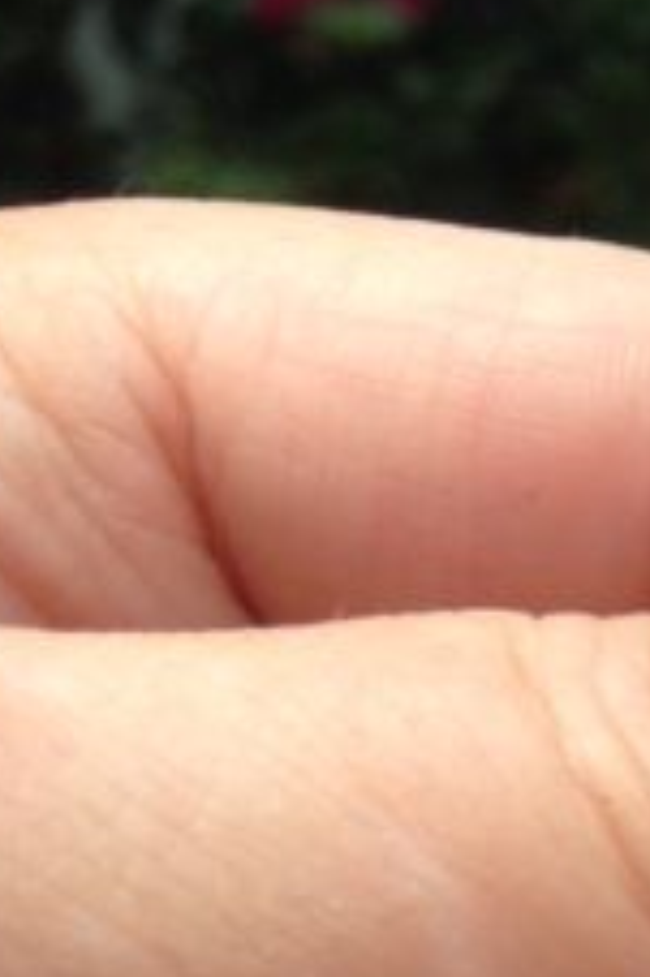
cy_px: 1928
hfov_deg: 8.1
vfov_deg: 11.9
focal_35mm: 155
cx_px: 1588
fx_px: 4204
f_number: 2.4
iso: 50
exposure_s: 1/763
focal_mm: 4.12
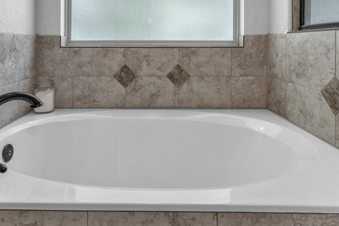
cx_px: 147
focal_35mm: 23
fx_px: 217
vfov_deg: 51.3
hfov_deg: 75.7
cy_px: 42
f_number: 7.1
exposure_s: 1/10
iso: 320
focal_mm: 14
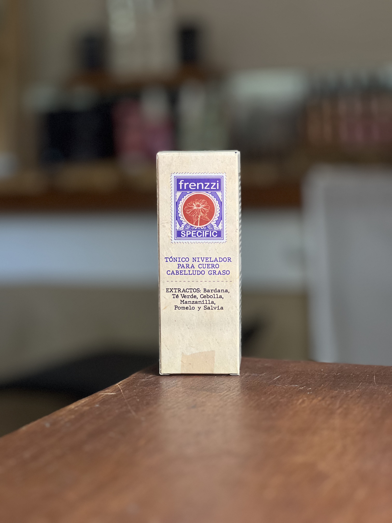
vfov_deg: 25.3
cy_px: 262
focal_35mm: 77
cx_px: 196
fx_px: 1163
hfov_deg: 19.1
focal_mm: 9
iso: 250
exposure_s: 1/121
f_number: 2.8
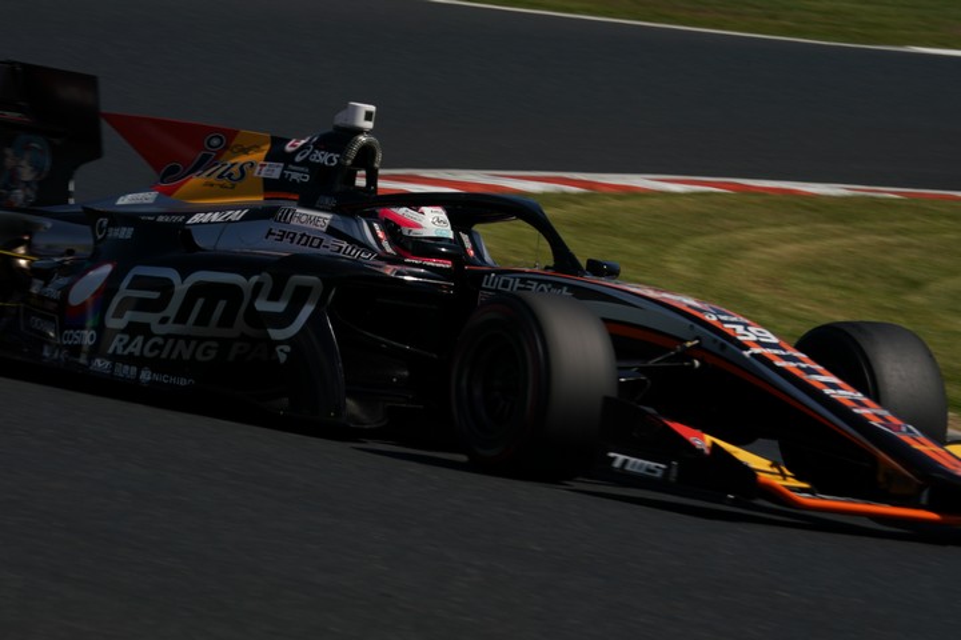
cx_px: 480
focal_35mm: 365
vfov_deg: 3.8
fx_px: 9743
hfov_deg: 5.6
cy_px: 320
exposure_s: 1/250
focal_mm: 365
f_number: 20
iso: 200
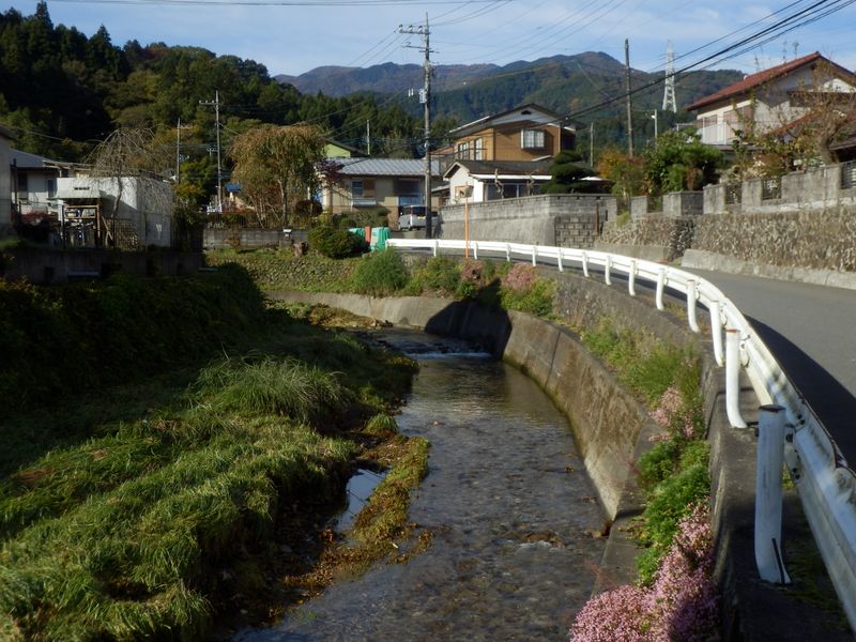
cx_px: 428
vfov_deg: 28.6
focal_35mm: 51
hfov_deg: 37.5
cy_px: 321
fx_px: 1261
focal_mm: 9.1
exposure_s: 1/640
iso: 80
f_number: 4.4
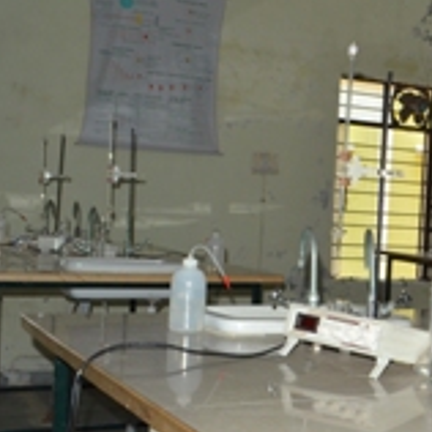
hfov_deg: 23.9
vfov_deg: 26.5
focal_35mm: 65
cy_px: 217
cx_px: 530
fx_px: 918
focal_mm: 18
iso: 500
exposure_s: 1/200
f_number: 11
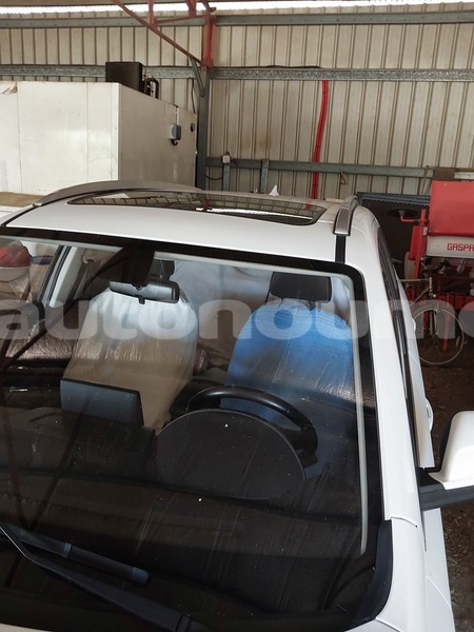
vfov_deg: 65.3
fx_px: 493
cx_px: 237
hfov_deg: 51.4
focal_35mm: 27
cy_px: 316
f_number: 1.8
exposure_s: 1/50
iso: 400
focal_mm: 4
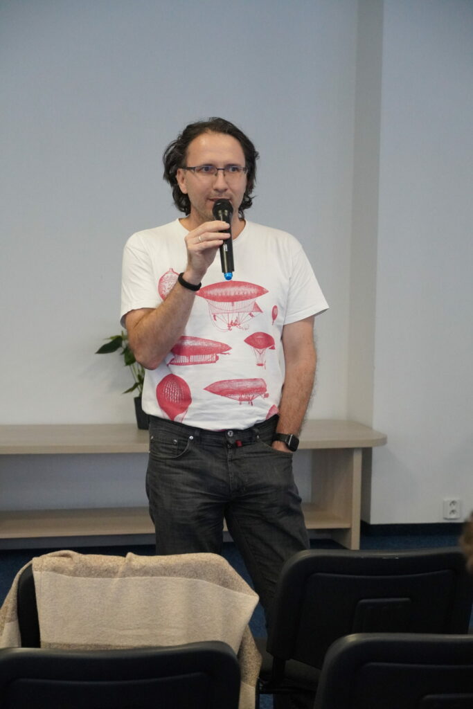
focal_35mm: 96
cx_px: 236
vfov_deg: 21.2
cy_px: 354
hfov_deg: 14.3
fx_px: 1891
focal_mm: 64
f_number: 5.6
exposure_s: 1/100
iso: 6400
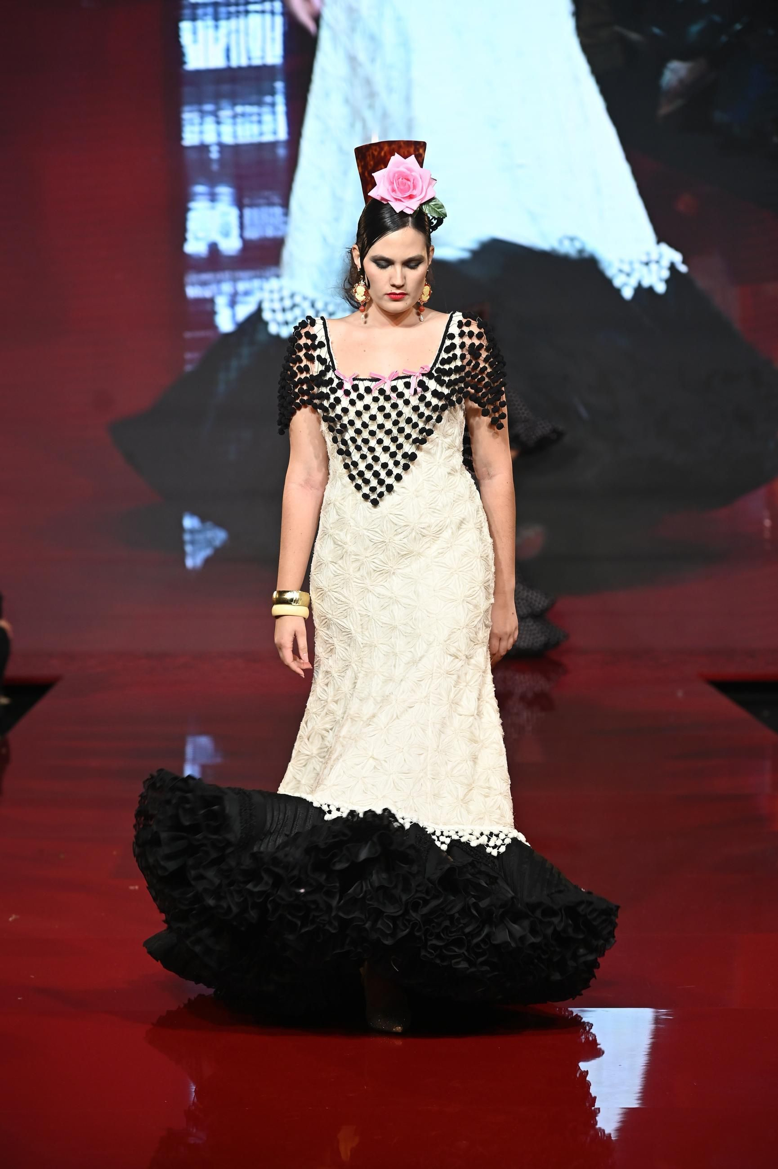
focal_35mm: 105
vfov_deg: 19.5
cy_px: 584
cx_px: 389
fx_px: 3408
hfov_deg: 13.0
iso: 1000
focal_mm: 105
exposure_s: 1/160
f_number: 4
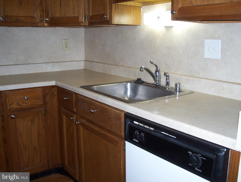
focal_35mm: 36
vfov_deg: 39.7
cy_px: 91
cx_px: 120
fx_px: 251
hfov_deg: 51.3
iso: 80
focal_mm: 6
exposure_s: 1/60
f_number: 2.7
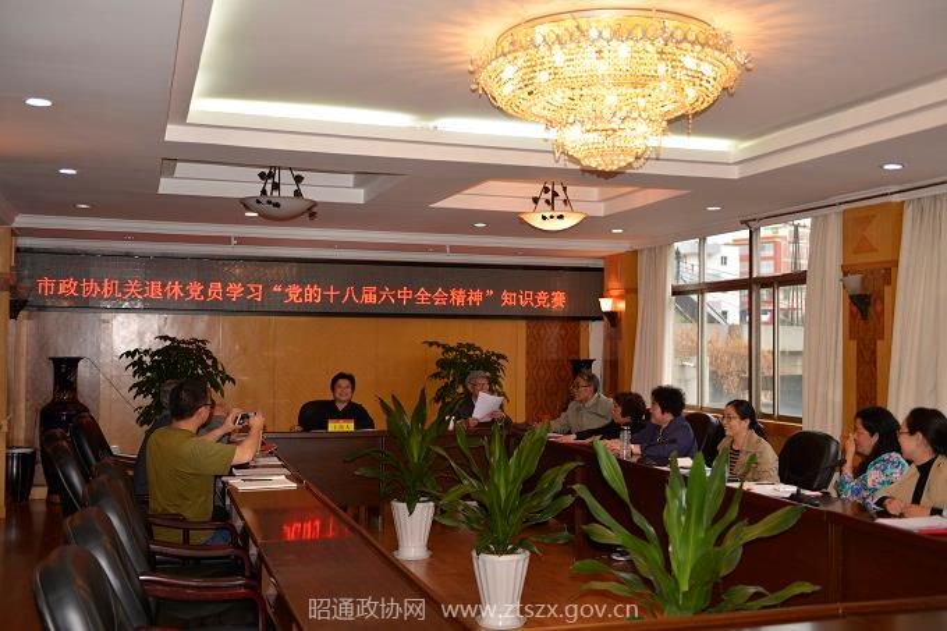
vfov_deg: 35.0
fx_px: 999
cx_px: 474
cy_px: 316
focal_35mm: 38
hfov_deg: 50.7
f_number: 2.8
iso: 100
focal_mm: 38
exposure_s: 1/60
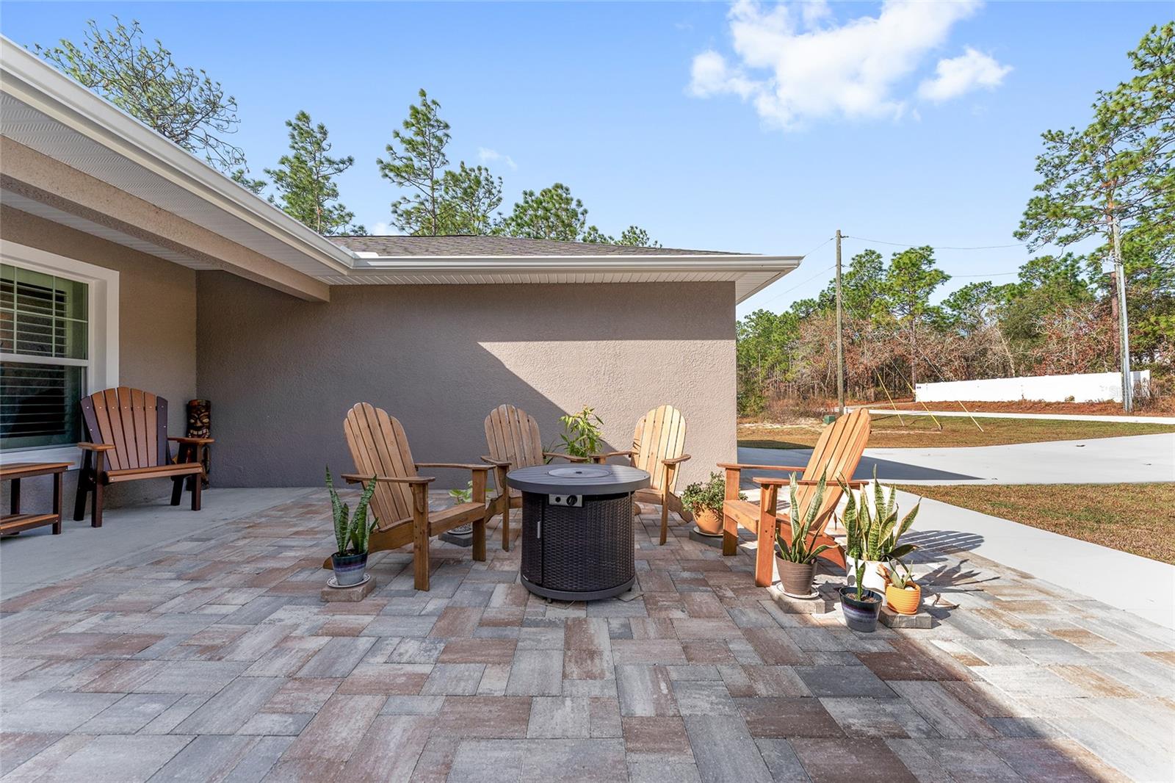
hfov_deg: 104.3
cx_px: 588
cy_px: 392
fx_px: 457
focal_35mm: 14
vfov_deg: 81.2
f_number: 7.1
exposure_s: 1/320
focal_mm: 14
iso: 400
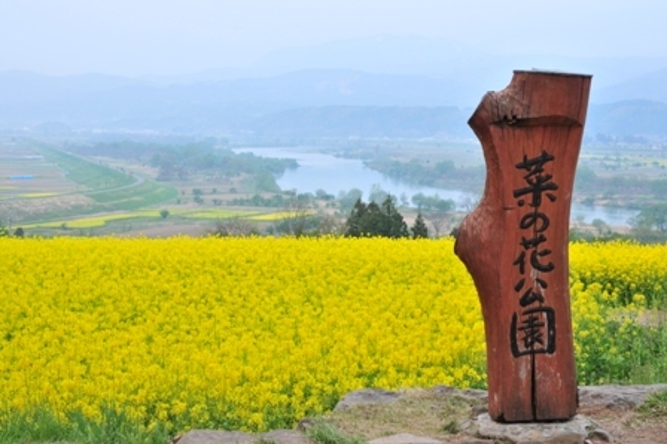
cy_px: 222
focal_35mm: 60
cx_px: 334
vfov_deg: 22.6
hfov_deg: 33.4
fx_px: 1111
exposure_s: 1
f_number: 20
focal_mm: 40
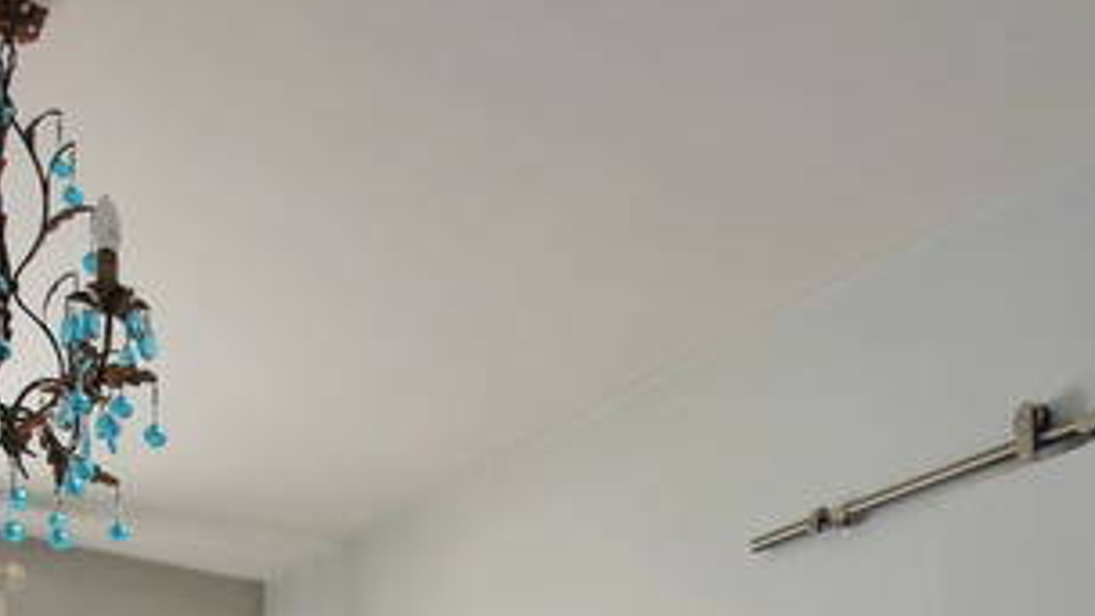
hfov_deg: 40.5
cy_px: 1059
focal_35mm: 51
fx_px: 1481
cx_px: 641
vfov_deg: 18.9
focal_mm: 9
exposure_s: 1/100
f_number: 4
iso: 160
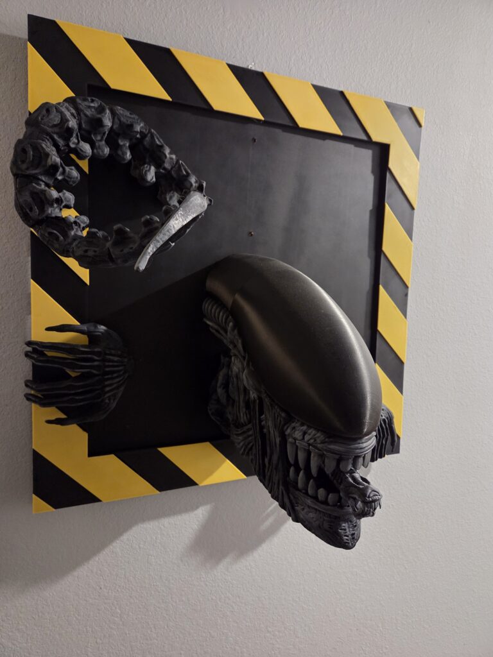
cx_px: 246
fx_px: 437
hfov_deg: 58.9
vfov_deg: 73.9
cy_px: 328
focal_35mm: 23
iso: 1250
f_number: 1.8
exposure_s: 1/40
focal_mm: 5.4
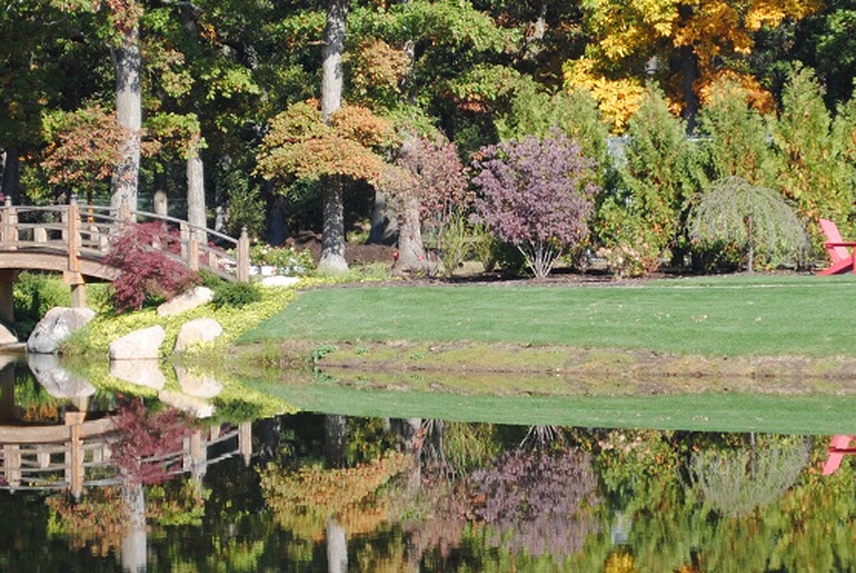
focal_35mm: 178
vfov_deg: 7.7
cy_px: 320
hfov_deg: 11.5
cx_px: 585
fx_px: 4239
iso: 100
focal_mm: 55
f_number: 7.1
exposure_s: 1/200
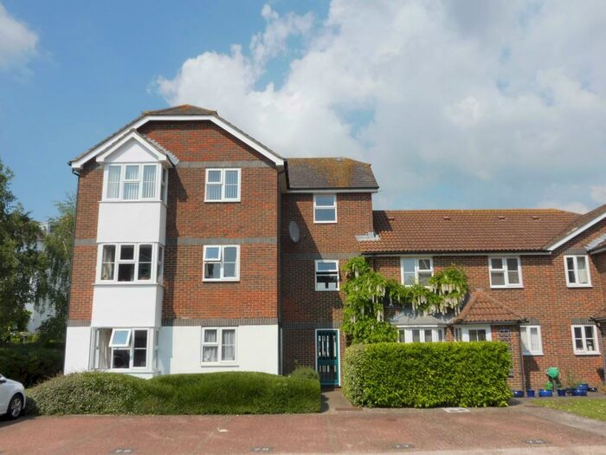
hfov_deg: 60.0
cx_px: 303
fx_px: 525
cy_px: 228
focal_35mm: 30
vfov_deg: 46.8
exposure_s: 1/1300
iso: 100
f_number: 4.5
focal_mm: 5.4
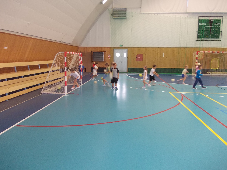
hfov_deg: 63.4
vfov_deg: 49.7
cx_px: 114
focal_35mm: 28
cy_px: 85
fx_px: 184
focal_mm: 4
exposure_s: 1/25
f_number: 2.7
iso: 200
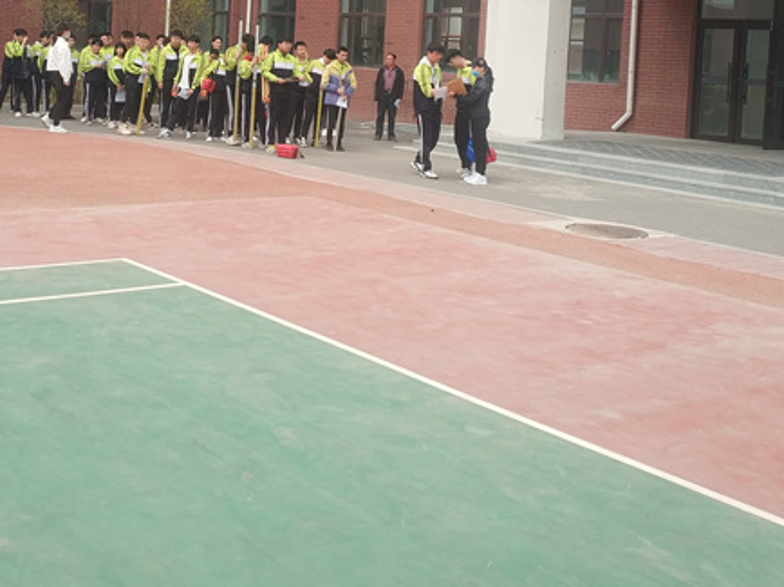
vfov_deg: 24.2
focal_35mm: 59
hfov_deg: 32.6
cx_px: 300
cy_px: 76
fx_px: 1336
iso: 100
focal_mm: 4.5
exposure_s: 1/498
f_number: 2
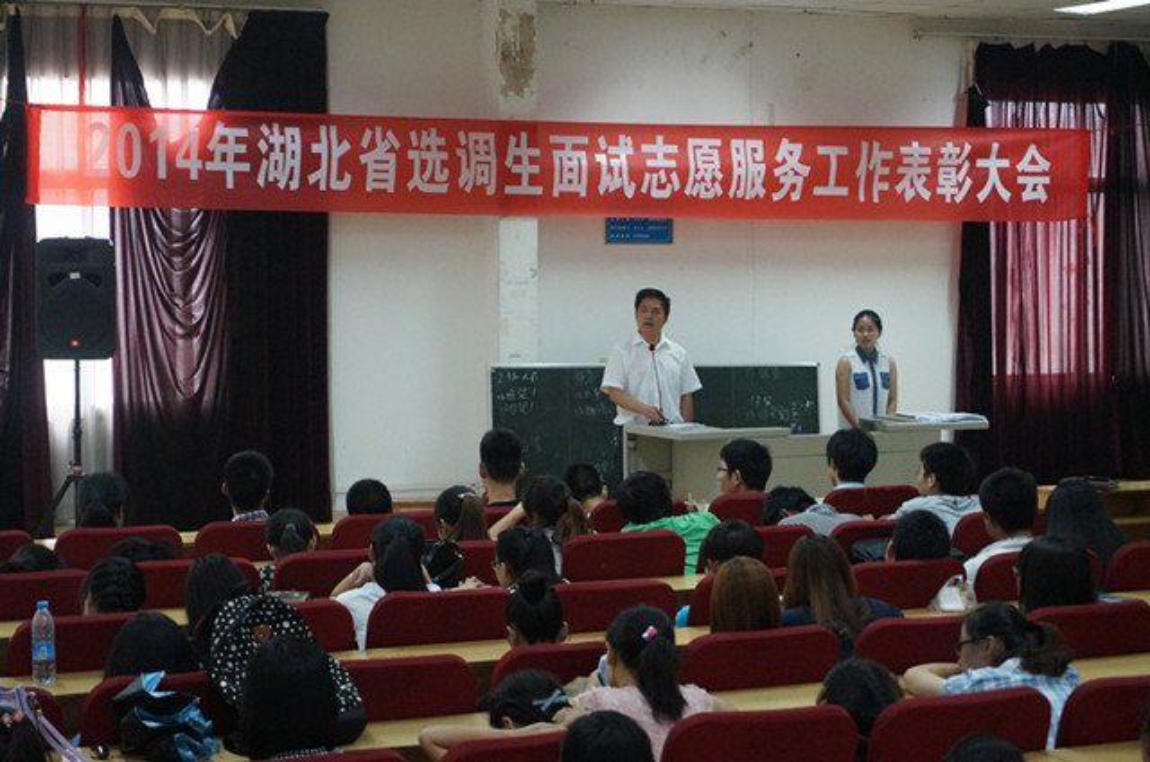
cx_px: 575
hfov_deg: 27.0
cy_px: 381
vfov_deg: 18.1
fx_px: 2391
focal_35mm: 75
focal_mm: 50
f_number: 5.6
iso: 3200
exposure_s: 1/80
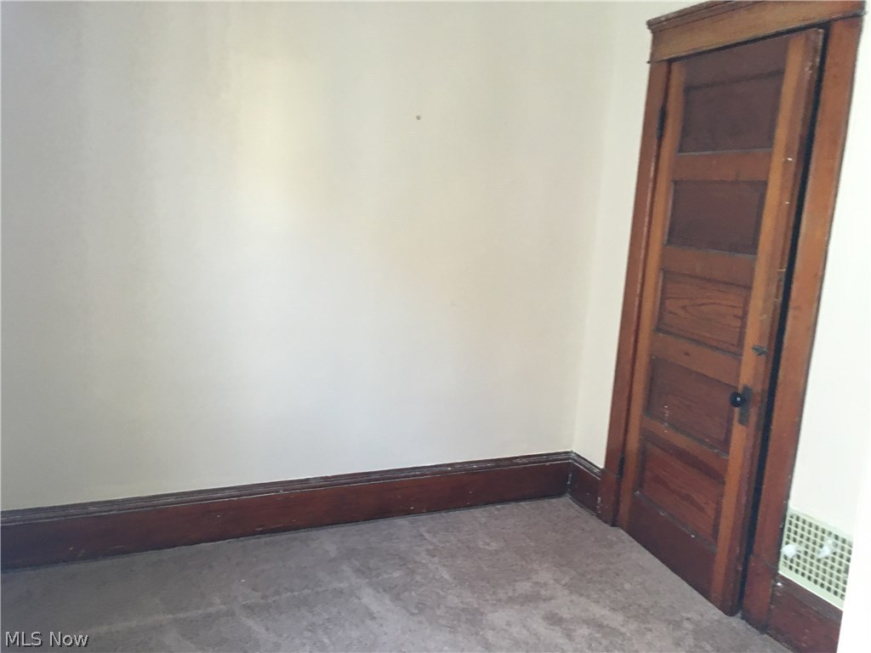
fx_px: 730
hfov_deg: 61.7
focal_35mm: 29
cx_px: 436
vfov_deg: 48.2
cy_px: 326
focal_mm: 4.15
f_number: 2.2
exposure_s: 1/15
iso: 64
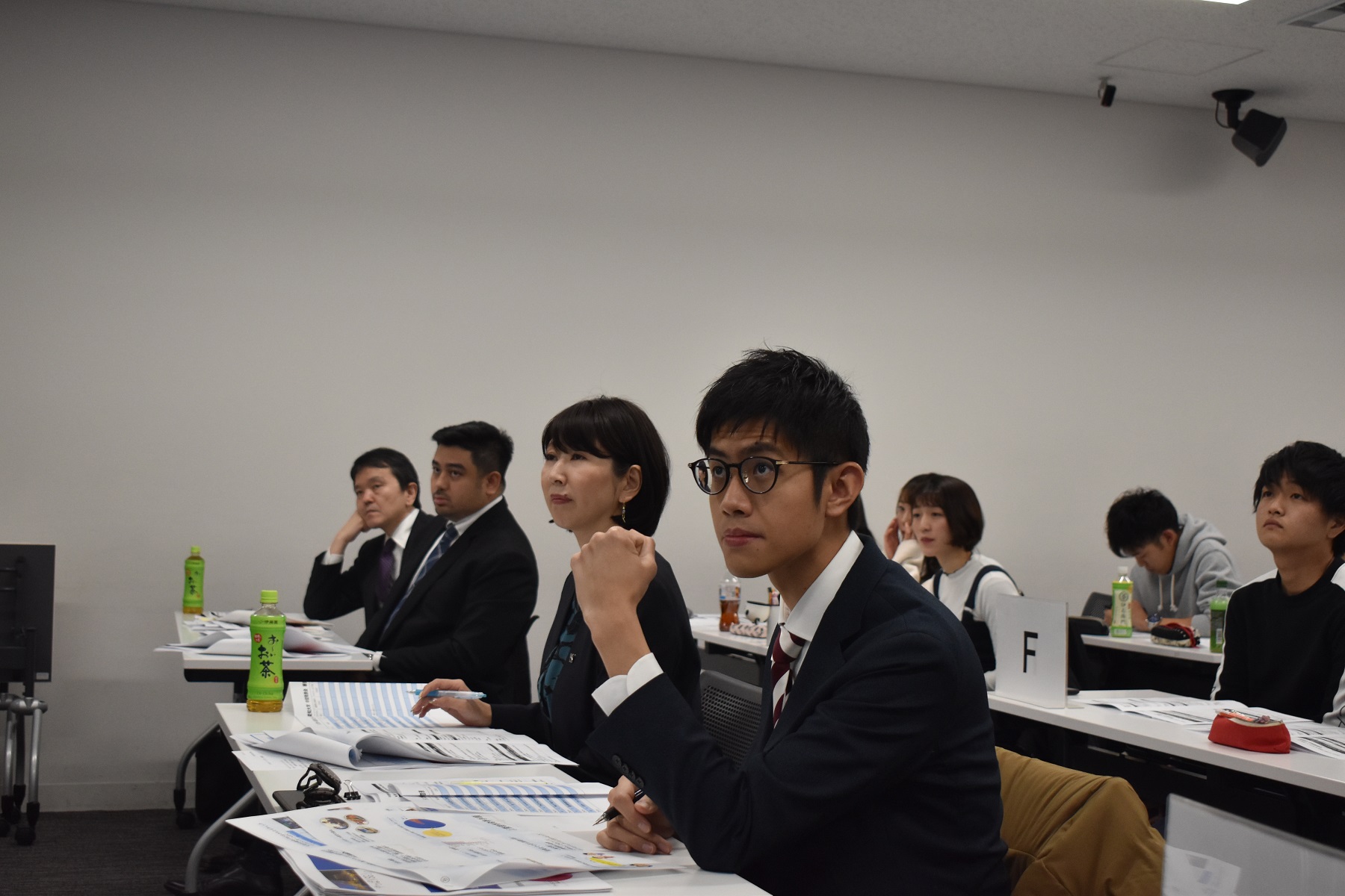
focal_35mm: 48
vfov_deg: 28.1
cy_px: 448
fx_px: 1793
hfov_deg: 41.1
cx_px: 672
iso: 800
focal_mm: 32
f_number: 4.5
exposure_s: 1/160
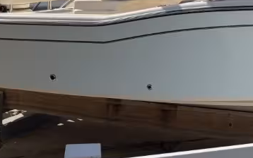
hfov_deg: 26.1
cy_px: -59
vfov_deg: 17.1
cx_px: 298
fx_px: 490
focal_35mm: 71
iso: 80
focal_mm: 6.76
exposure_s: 1/5814
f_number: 1.78
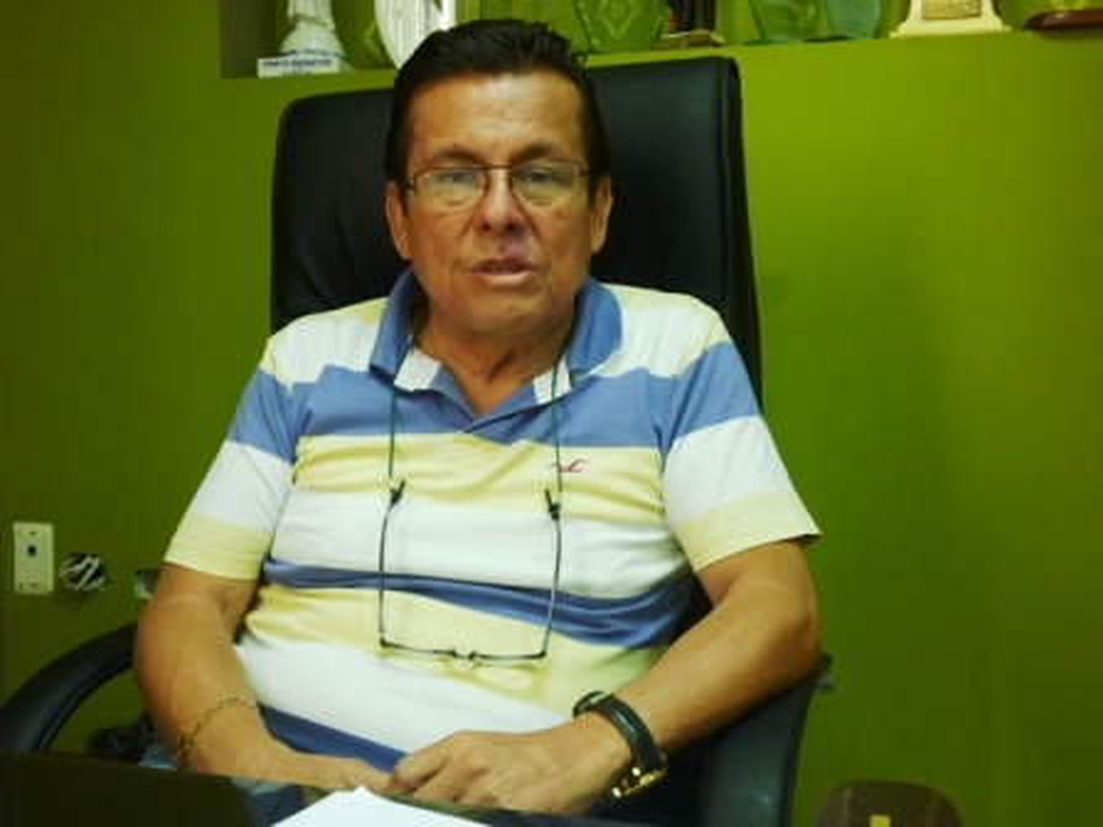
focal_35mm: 41
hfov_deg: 45.8
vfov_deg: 35.1
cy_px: 414
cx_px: 552
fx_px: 1306
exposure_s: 1/25
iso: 400
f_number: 3.7
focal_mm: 7.3
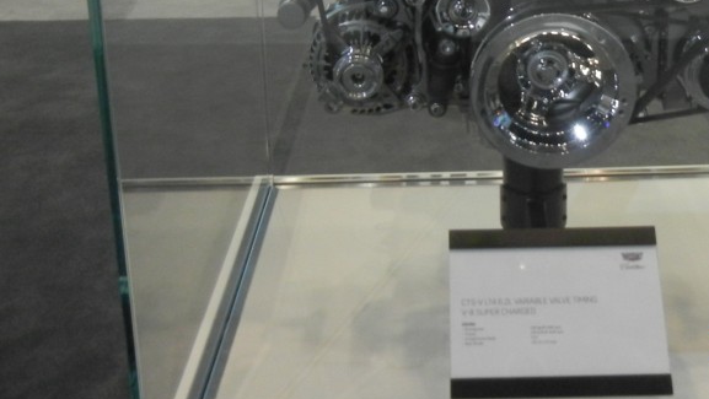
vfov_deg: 19.9
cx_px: 472
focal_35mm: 58
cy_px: -27
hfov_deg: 35.7
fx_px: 1091
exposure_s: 1/232
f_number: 3.5
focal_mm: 5.4
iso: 640
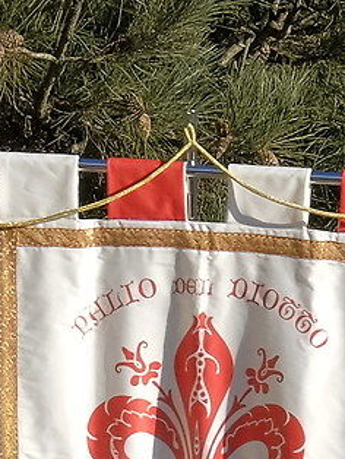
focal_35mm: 771
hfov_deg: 1.9
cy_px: 1000
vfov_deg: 2.6
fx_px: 10232
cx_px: 775
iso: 200
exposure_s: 1/180
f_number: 9
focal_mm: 70
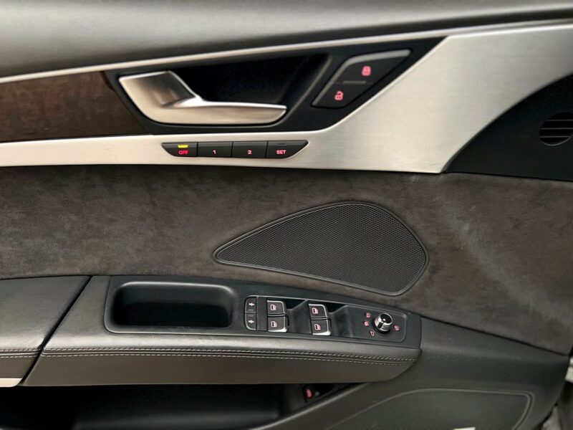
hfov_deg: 67.3
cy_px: 215
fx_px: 430
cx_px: 286
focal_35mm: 26
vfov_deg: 53.1
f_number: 1.5
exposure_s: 1/60
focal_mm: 5.7
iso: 400
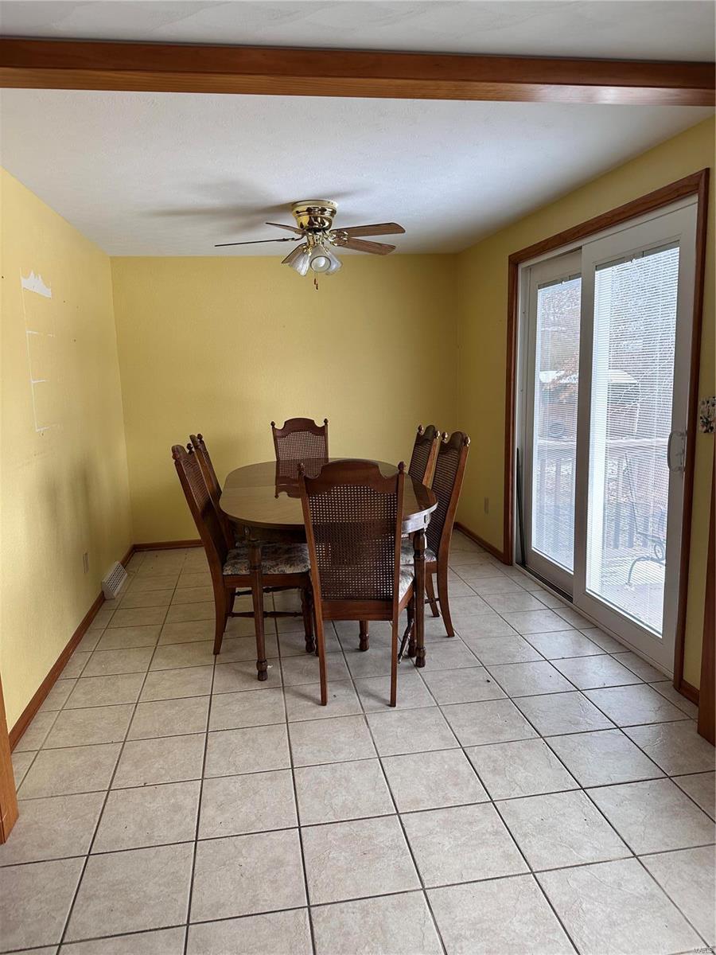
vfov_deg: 71.6
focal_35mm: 24
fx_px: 662
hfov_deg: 56.8
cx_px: 358
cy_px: 478
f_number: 1.78
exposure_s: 1/162
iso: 100
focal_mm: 6.86
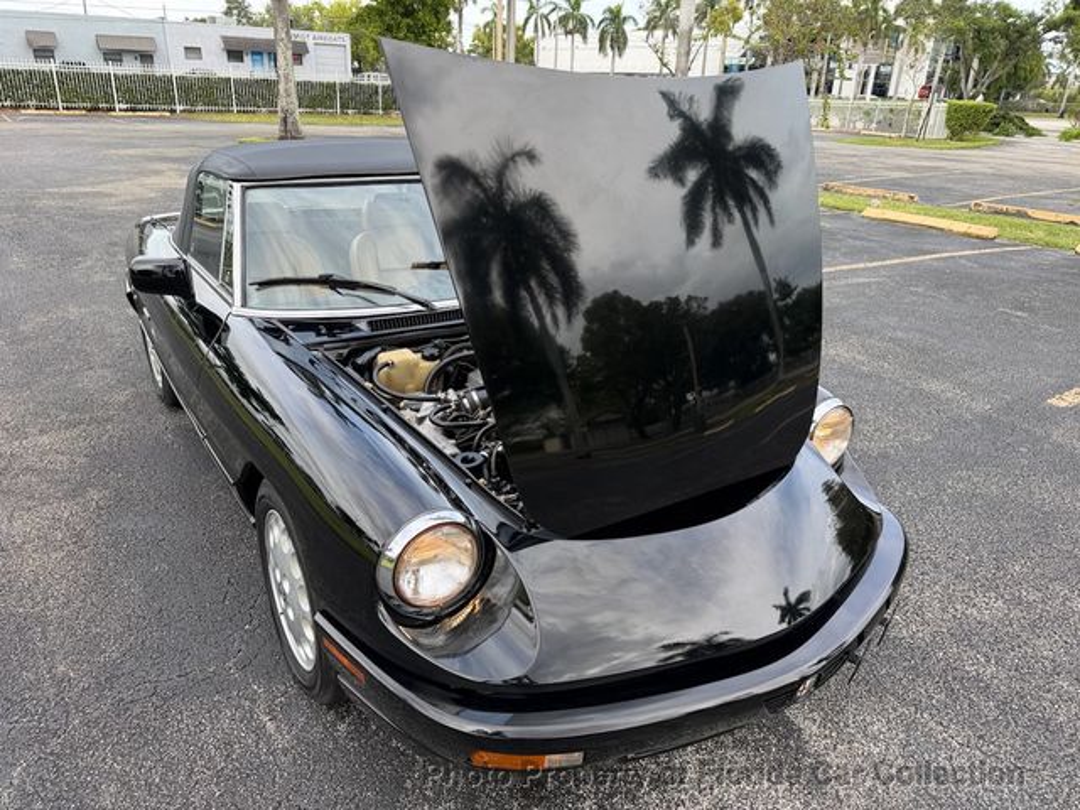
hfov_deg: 71.6
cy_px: 405
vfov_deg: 56.8
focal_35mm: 24
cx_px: 540
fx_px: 749
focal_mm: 6.76
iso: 80
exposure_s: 1/735
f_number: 1.78
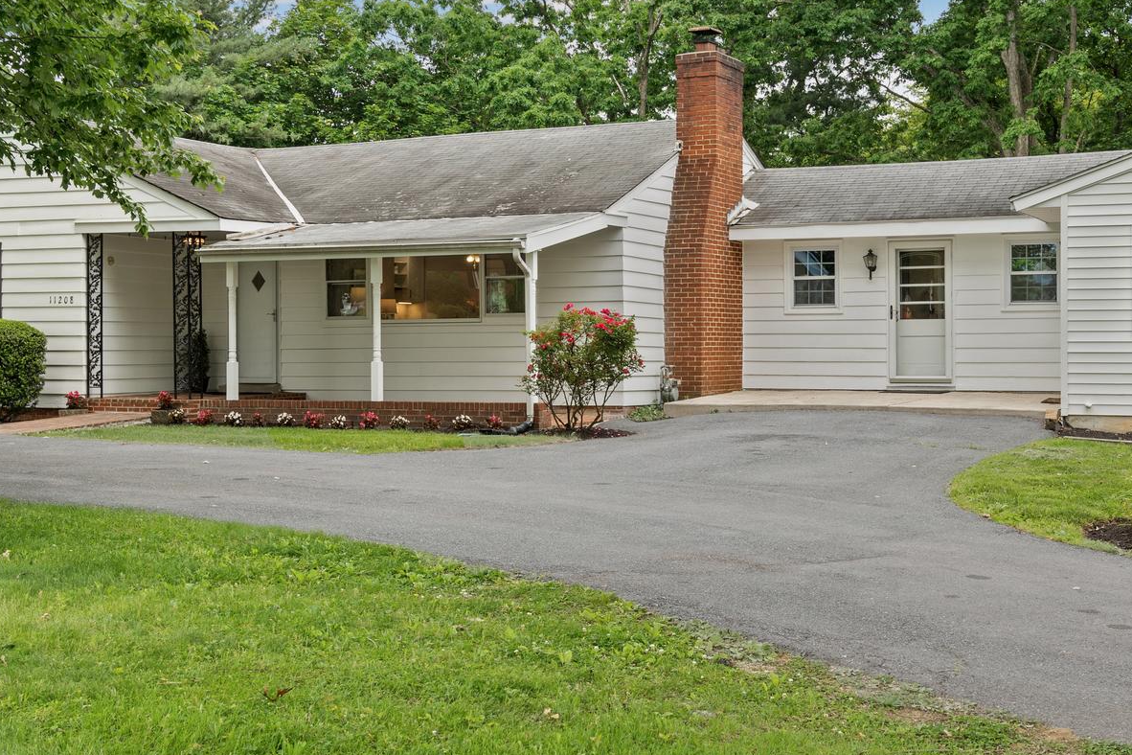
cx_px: 693
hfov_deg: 38.0
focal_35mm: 52
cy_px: 401
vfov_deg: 26.0
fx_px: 1635
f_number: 7.1
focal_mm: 30
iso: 200
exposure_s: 1/30
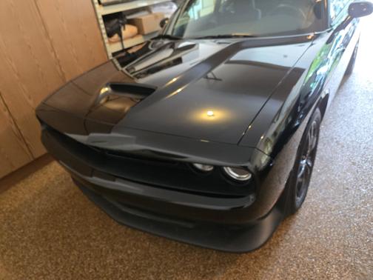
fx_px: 248
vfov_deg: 58.9
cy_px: 140
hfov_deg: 73.9
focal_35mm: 23
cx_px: 186
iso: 640
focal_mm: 5.4
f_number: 1.8
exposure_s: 1/60
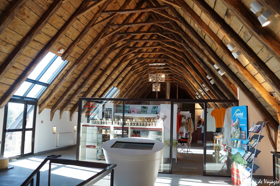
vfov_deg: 47.8
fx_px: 210
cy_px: 93
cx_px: 140
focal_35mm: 27
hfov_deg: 67.4
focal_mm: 18
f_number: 4
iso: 200
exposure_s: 1/60
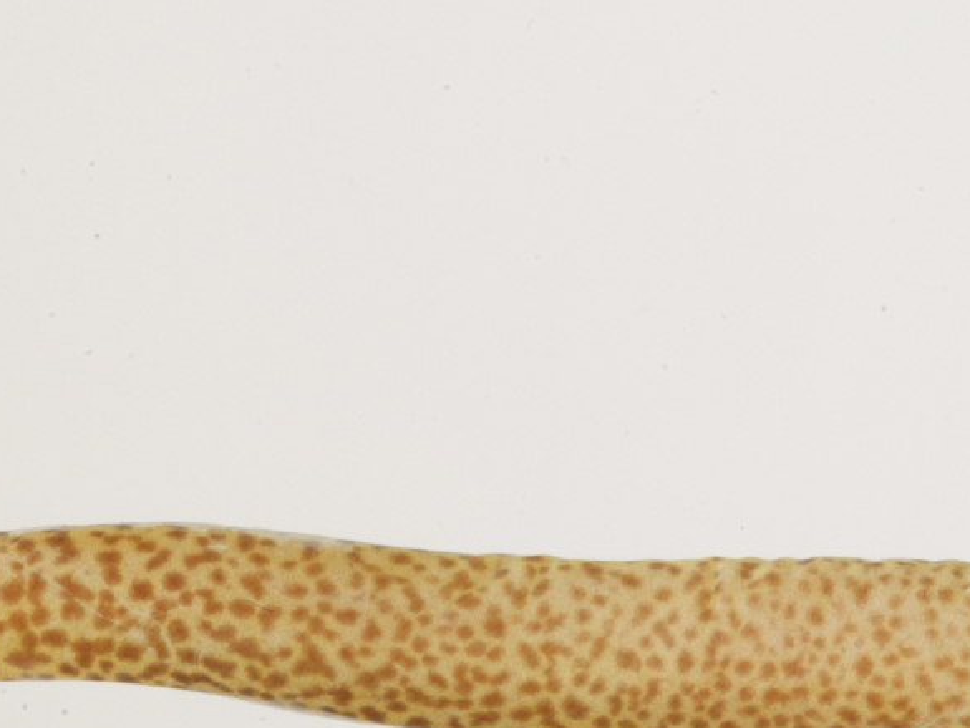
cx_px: 670
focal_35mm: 374
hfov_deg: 5.3
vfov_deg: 4.0
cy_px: 80
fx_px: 10482
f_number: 27
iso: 100
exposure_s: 1/60
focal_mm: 105
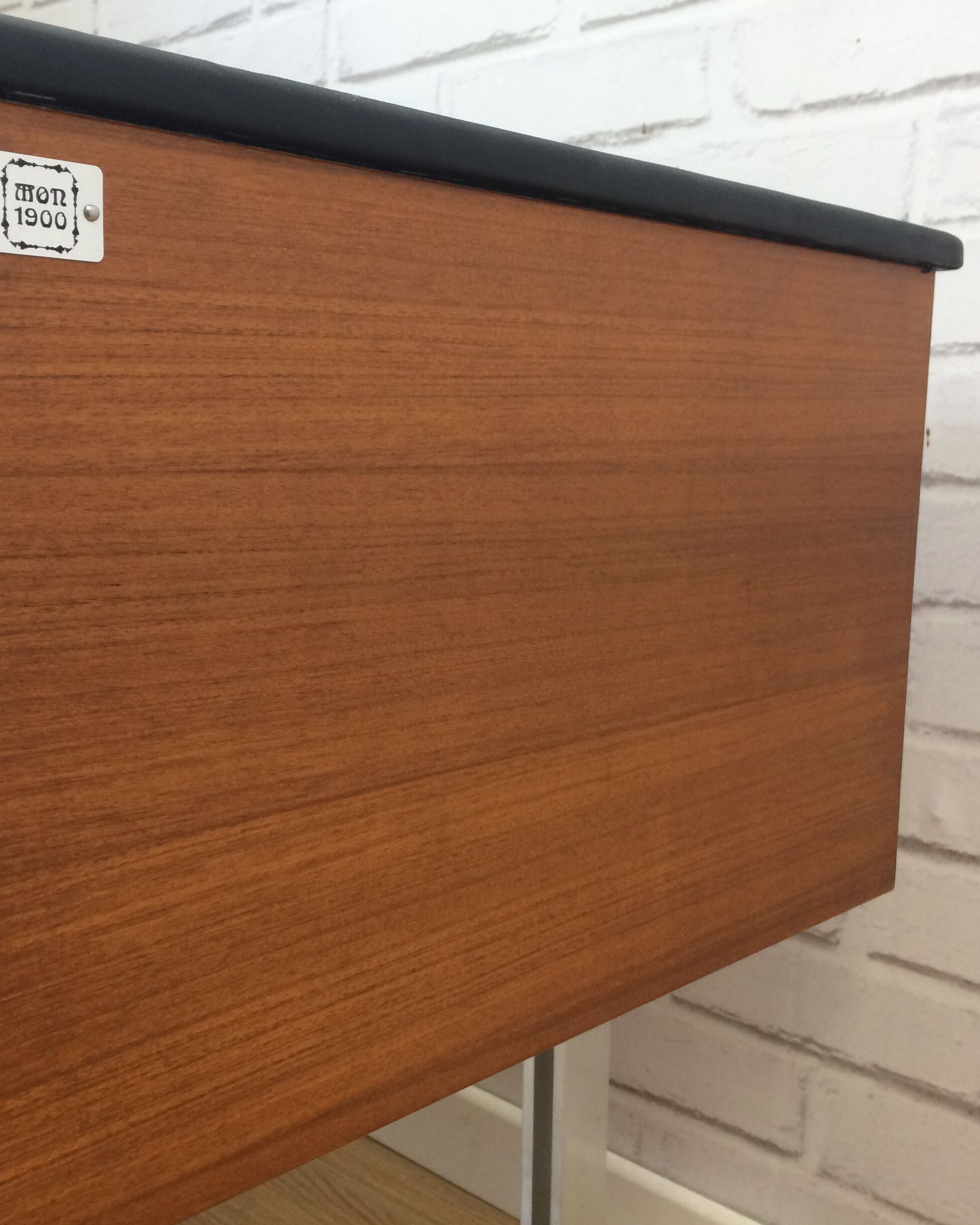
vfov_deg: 47.9
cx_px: 410
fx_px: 1378
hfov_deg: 39.1
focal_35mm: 38
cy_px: 612
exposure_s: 1/33
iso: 64
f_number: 2.2
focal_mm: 4.15
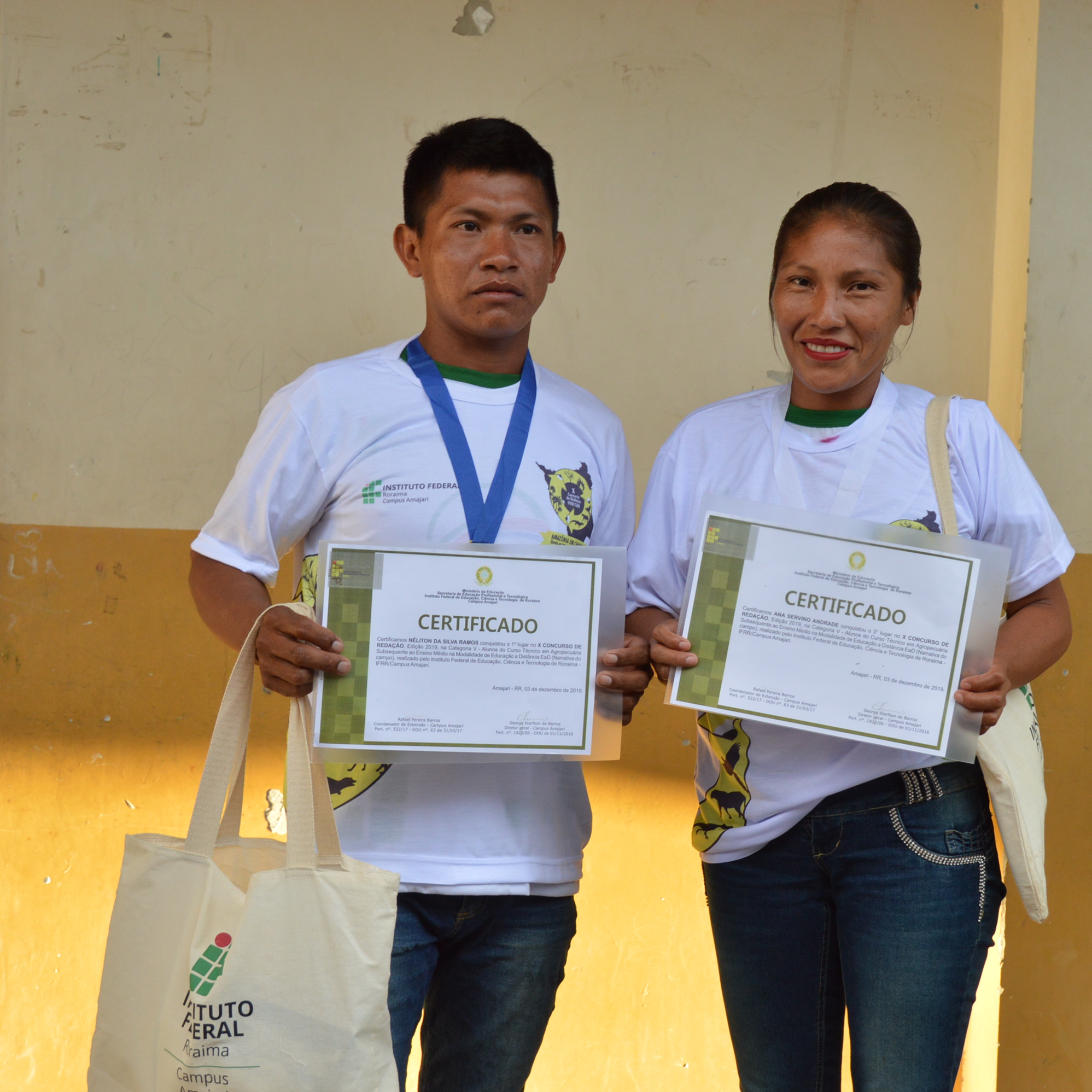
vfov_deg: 30.7
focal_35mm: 56
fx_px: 1986
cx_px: 690
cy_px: 546
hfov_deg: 30.6
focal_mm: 29
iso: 400
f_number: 5.6
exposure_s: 1/125
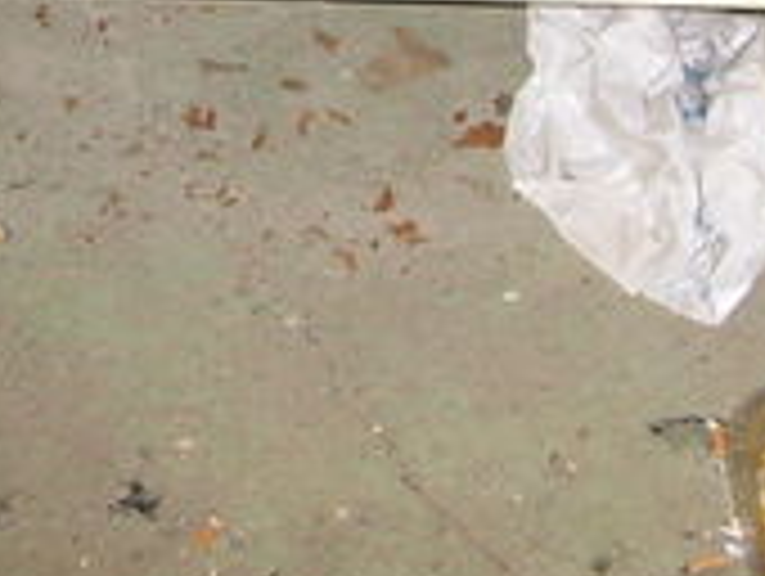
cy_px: -297
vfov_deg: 10.1
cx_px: -36
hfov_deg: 13.6
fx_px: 3165
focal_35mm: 143
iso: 168
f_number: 2.8
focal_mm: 6.3
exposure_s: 1/60
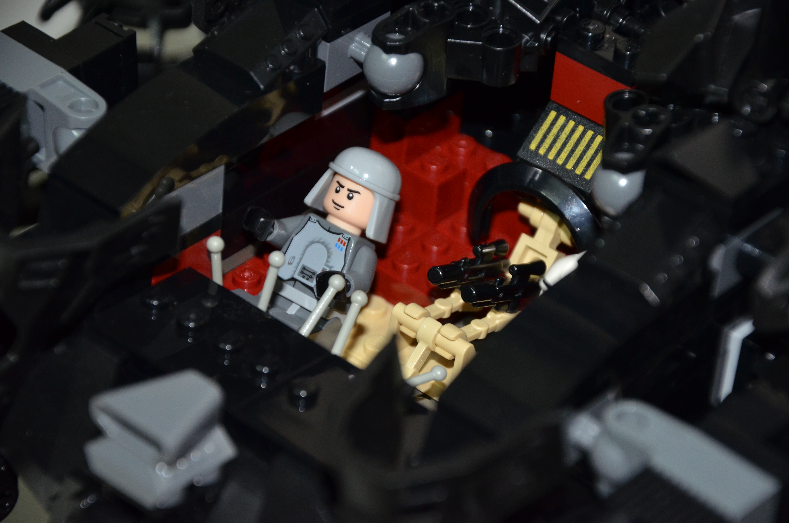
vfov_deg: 8.7
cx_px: 394
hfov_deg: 13.1
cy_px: 262
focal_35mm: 158
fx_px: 3445
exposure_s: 1/60
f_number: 5.6
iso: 800
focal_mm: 105
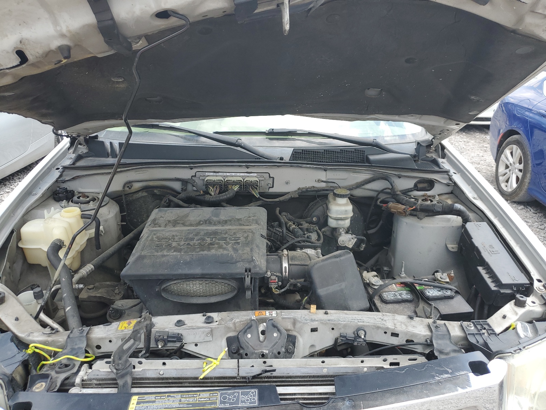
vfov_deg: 53.1
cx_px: 273
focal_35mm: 26
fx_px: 410
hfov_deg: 67.3
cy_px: 205
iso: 50
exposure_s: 1/667
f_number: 1.5
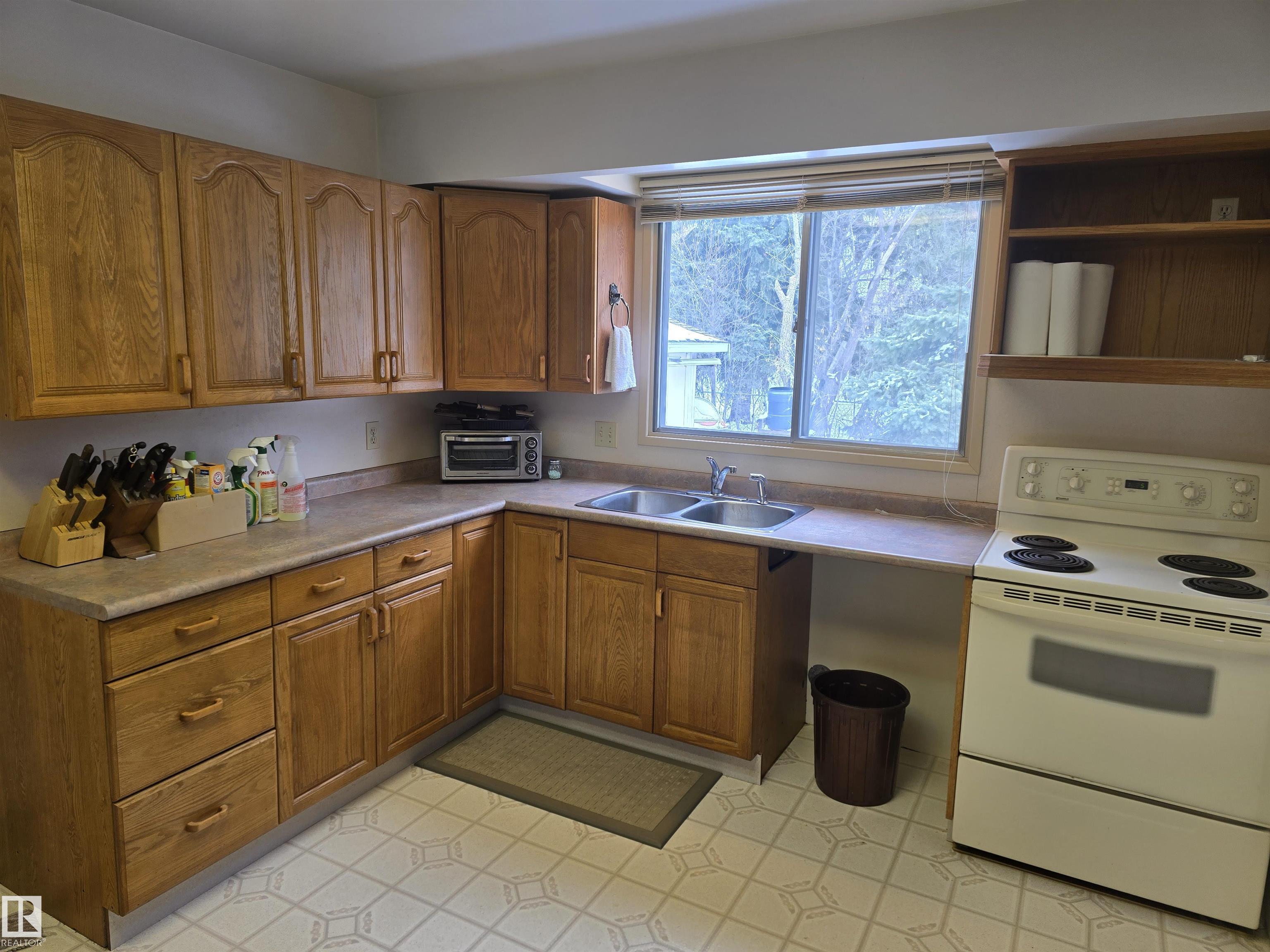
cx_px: 635
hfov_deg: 73.9
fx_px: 844
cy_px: 476
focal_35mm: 23
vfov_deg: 58.9
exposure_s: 1/120
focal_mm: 6.3
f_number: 1.7
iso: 40
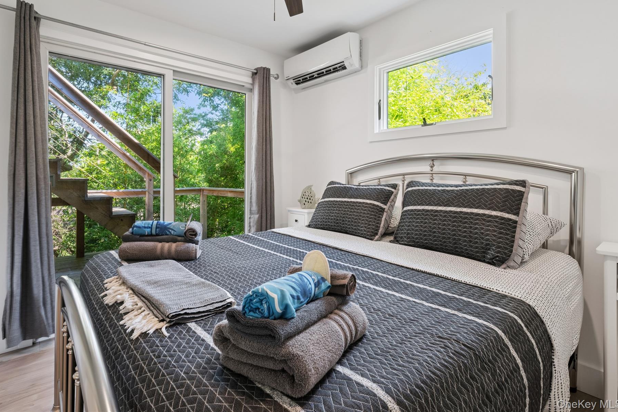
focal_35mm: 17
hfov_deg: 92.9
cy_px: 179
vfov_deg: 70.1
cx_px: 276
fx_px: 292
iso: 640
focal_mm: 15
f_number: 14
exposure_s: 1/10
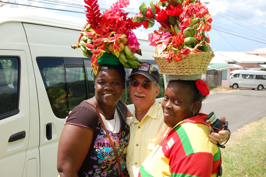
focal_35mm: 57
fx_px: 421
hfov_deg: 35.1
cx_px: 133
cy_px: 88
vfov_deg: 23.7
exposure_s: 1/250
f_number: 8
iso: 200
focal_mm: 38
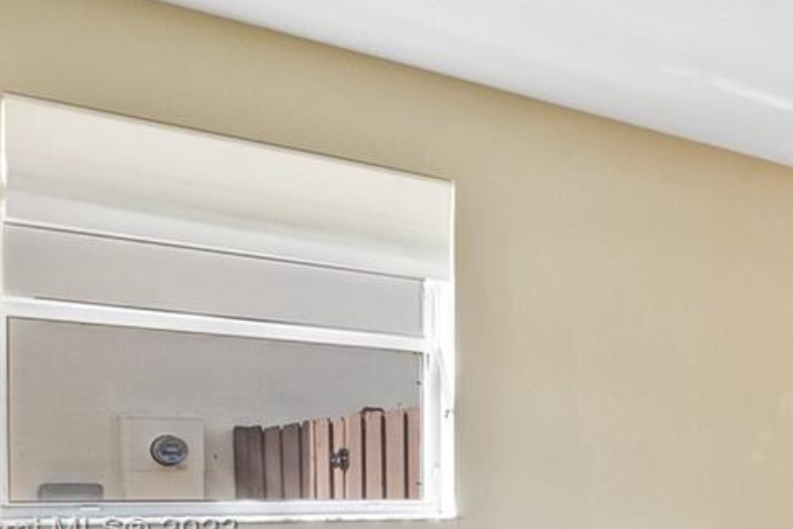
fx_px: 1101
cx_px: 1031
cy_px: 532
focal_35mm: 50
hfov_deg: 30.9
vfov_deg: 25.6
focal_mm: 10
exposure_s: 1/8
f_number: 8
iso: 200
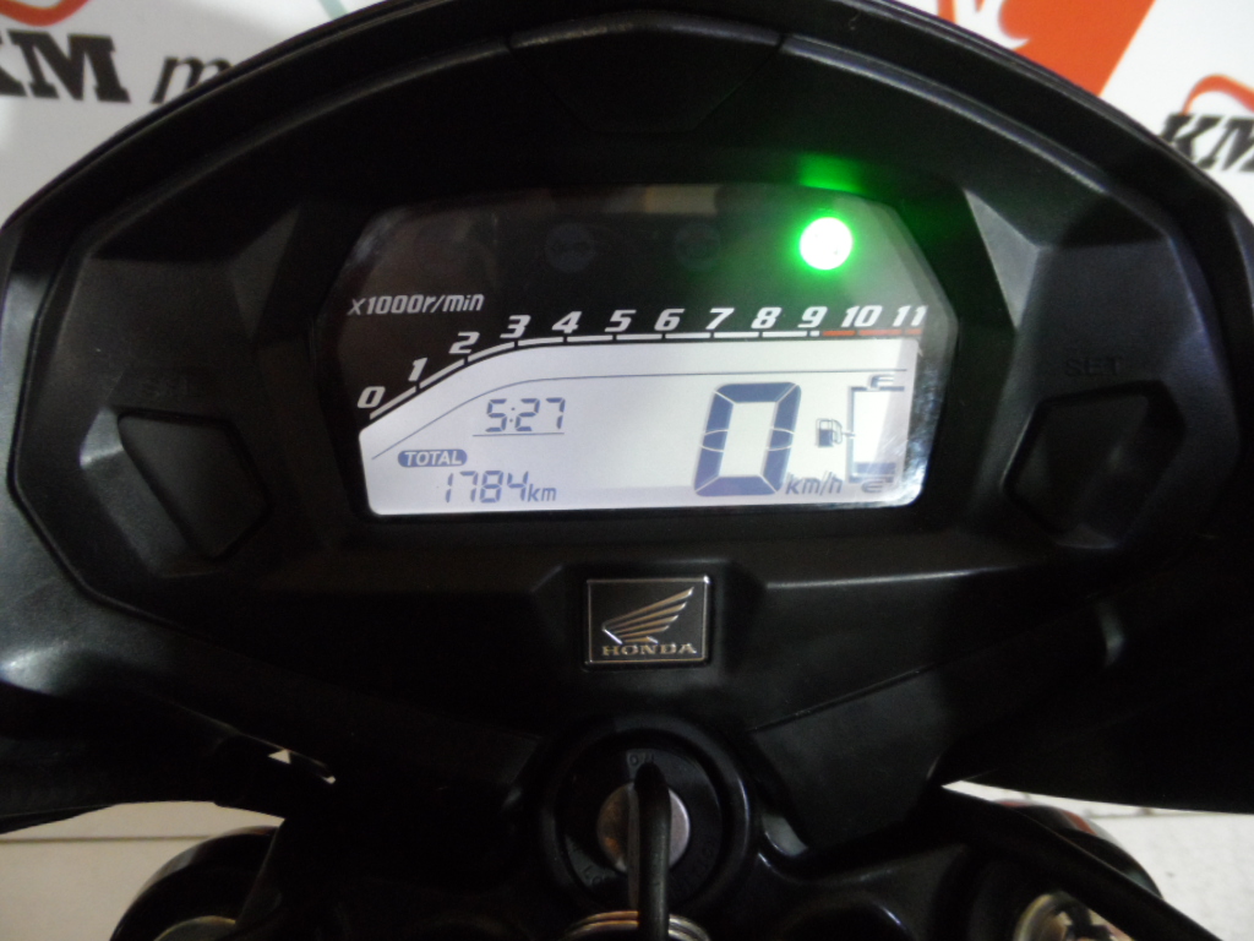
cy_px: 470
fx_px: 869
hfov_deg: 71.6
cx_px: 627
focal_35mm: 24
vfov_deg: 56.8
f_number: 3.2
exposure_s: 1/15
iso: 400
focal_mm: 4
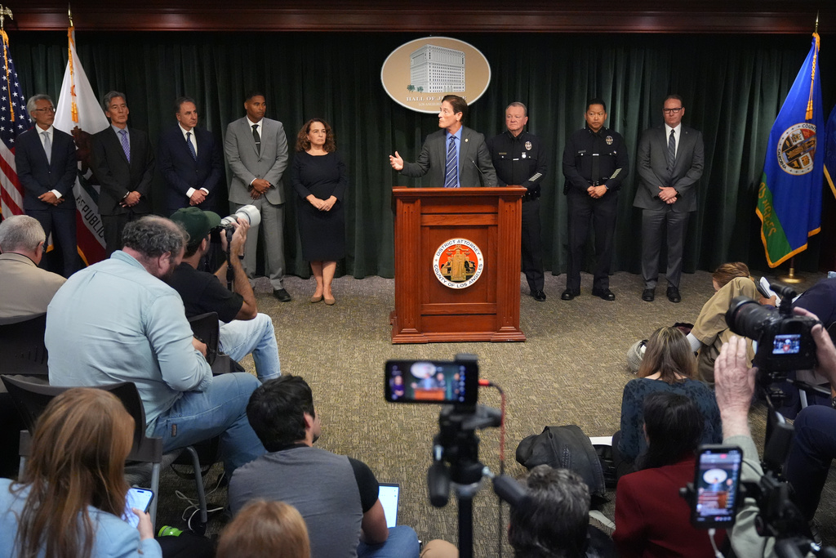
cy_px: 279
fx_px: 790
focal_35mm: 34
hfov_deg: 55.8
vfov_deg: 38.9
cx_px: 418
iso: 10000
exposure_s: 1/500
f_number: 3.5
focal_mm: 34
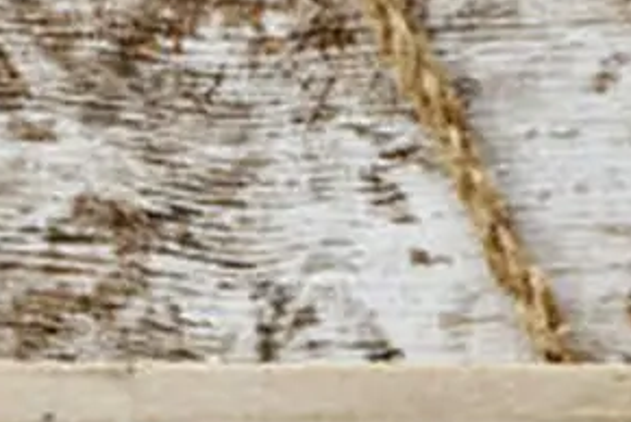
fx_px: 4351
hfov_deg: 8.3
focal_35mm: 248
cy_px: 742
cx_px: 370
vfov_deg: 5.5
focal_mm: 60
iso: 100
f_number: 10
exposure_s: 1/125
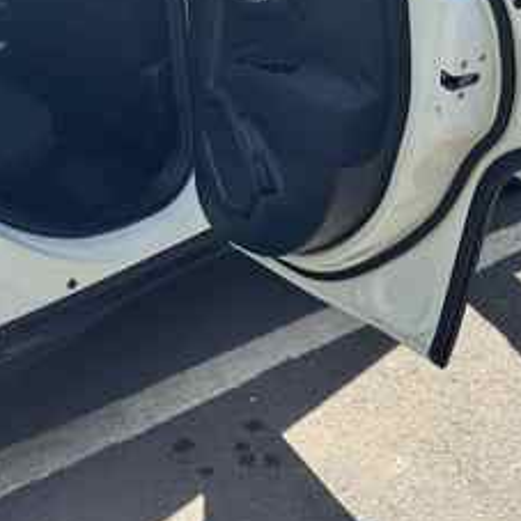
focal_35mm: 56
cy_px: -154
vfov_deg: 26.1
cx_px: 252
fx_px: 954
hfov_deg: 30.6
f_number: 1.78
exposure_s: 1/1238
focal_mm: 6.86
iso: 80
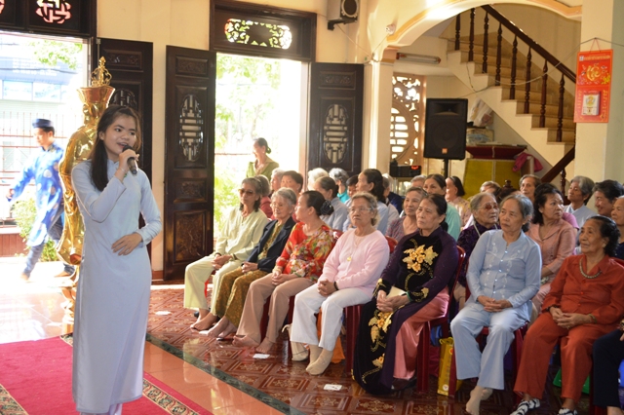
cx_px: 312
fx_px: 754
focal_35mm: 44
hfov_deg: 45.0
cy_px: 208
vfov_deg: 30.8
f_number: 4.5
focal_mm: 29
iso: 560
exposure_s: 1/60
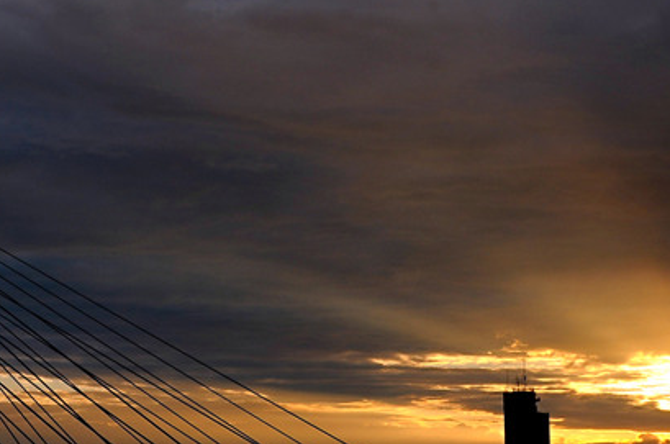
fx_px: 1746
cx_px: 293
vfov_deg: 14.5
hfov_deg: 21.7
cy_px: 179
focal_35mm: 94
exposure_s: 1/60
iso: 158
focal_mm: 32
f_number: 22
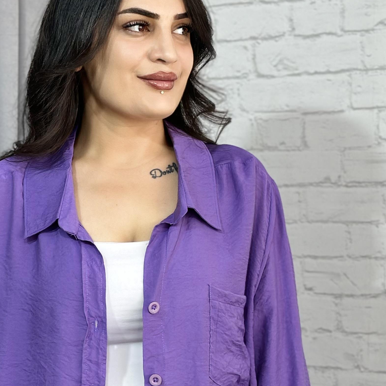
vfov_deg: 15.9
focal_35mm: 109
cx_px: 139
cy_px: 278
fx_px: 1375
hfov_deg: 16.0
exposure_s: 1/104
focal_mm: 6.86
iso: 64
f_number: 1.78
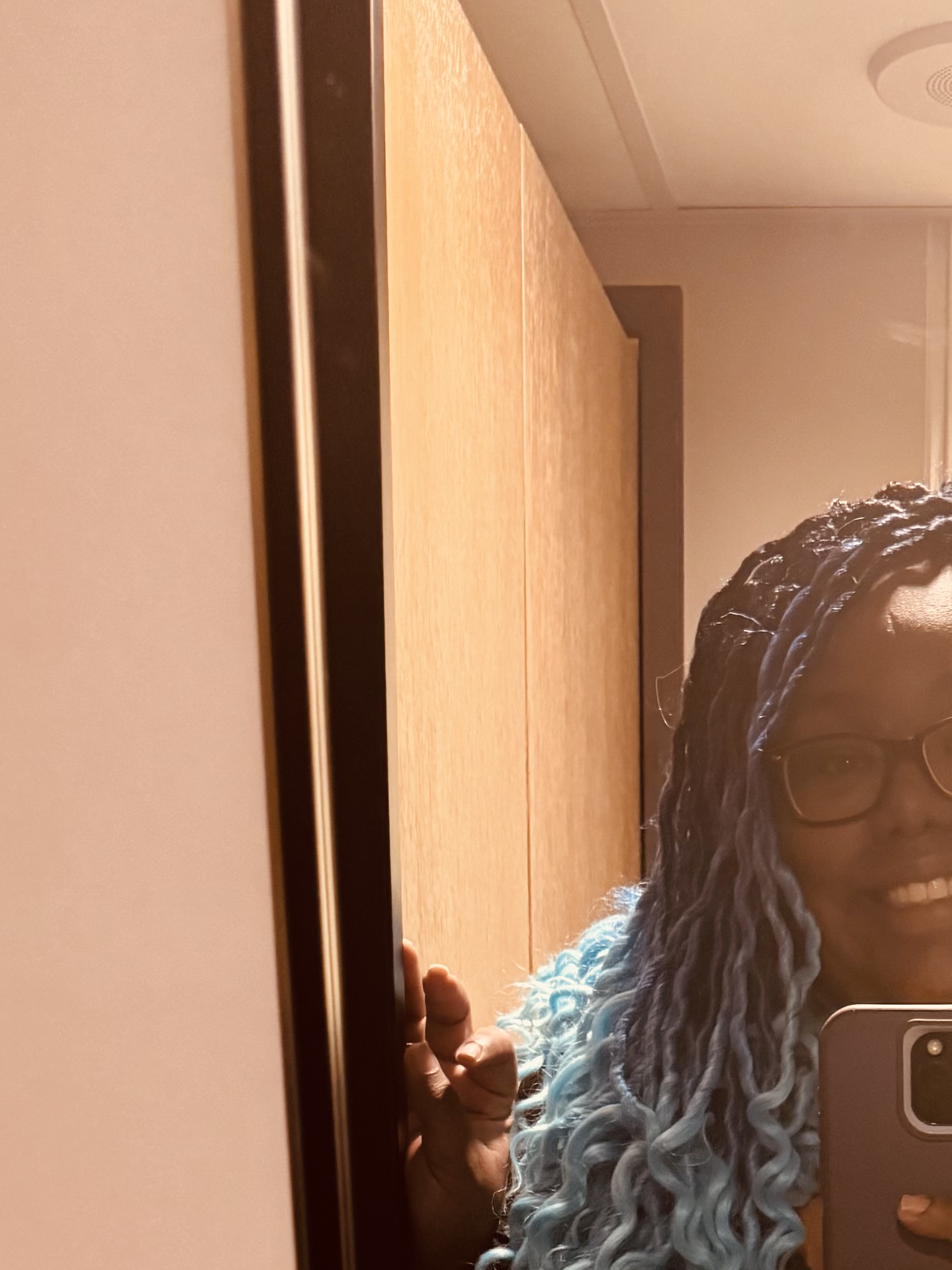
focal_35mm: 62
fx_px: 2274
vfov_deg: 27.3
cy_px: 1547
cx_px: 892
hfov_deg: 22.9
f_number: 1.78
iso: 800
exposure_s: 1/60
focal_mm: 6.76
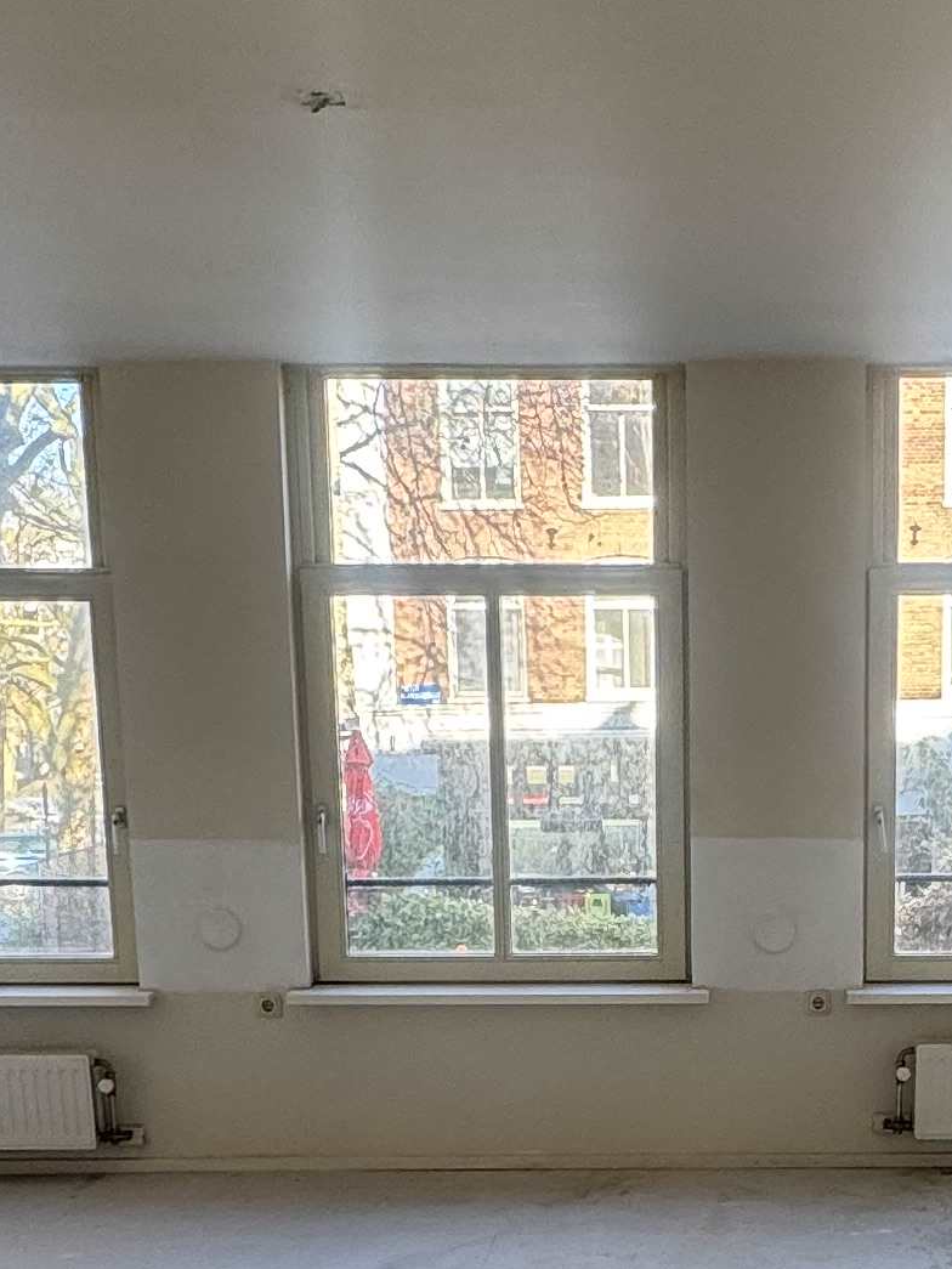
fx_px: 1980
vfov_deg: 33.9
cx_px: 747
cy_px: 1099
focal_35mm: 54
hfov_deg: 26.6
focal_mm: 2.22
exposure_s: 1/99
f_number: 2.2
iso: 50
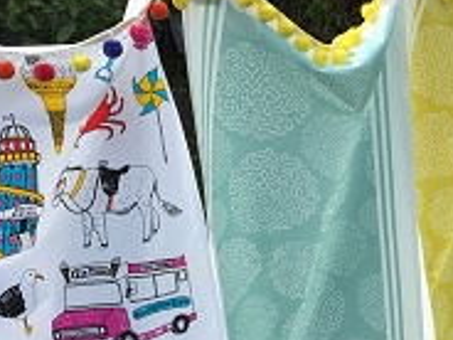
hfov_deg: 26.5
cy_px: 270
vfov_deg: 20.5
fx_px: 929
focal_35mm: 71
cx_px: 406
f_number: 2.2
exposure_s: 1/1412
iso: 32
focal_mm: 4.15
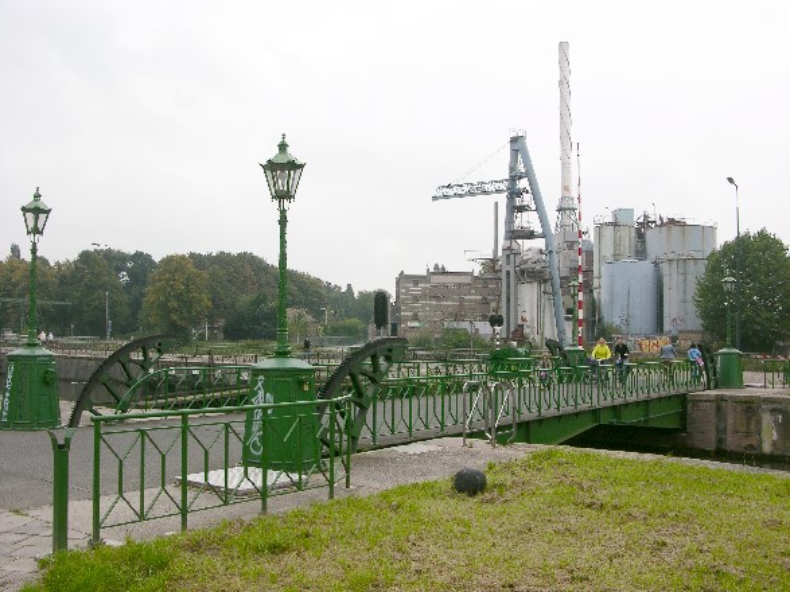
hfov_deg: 52.6
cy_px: 296
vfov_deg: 40.7
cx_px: 395
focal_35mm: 35
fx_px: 799
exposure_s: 1/119
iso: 50
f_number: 7.1
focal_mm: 8.9
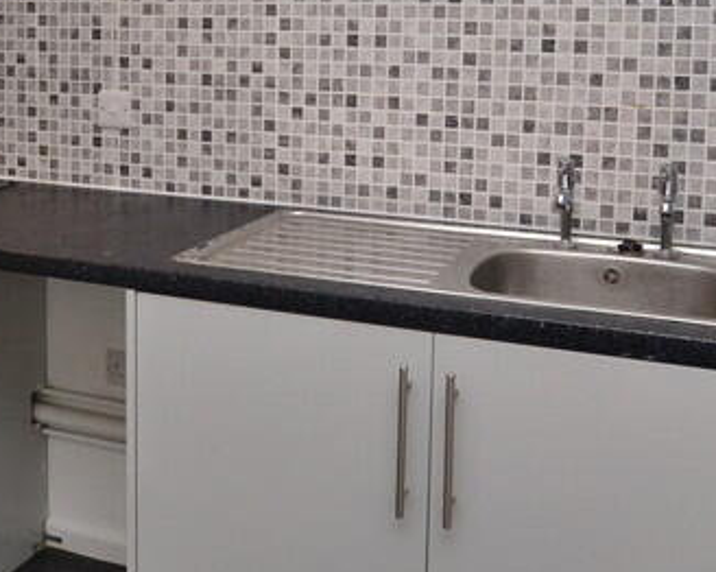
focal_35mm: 44
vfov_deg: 32.8
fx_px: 932
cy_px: 86
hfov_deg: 42.0
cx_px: 317
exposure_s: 1/100
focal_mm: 10
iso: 800
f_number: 6.3
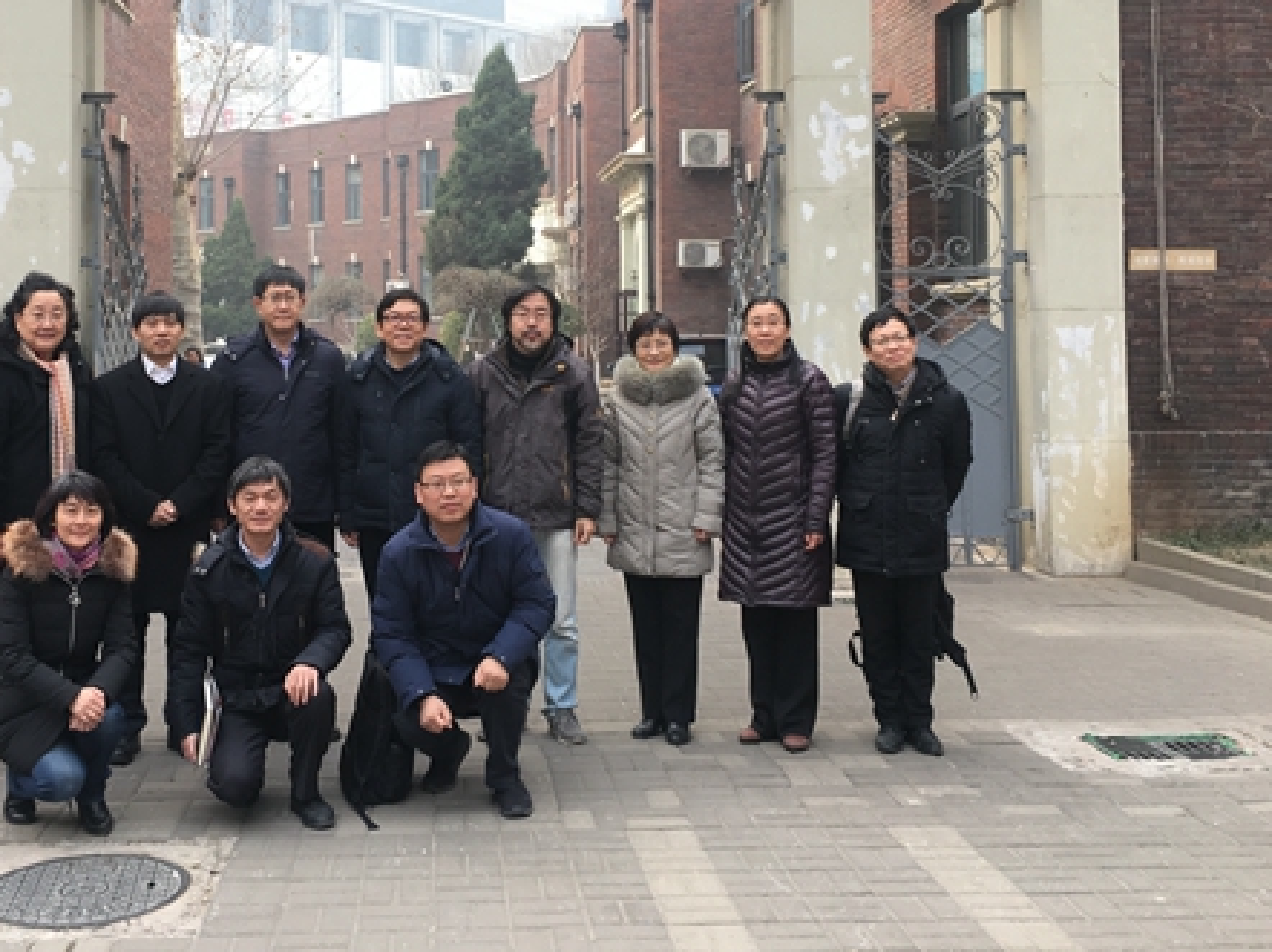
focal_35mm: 42
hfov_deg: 44.5
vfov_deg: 33.8
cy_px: 265
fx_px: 1542
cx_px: 489
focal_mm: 4.15
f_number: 2.2
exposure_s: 1/108
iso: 25
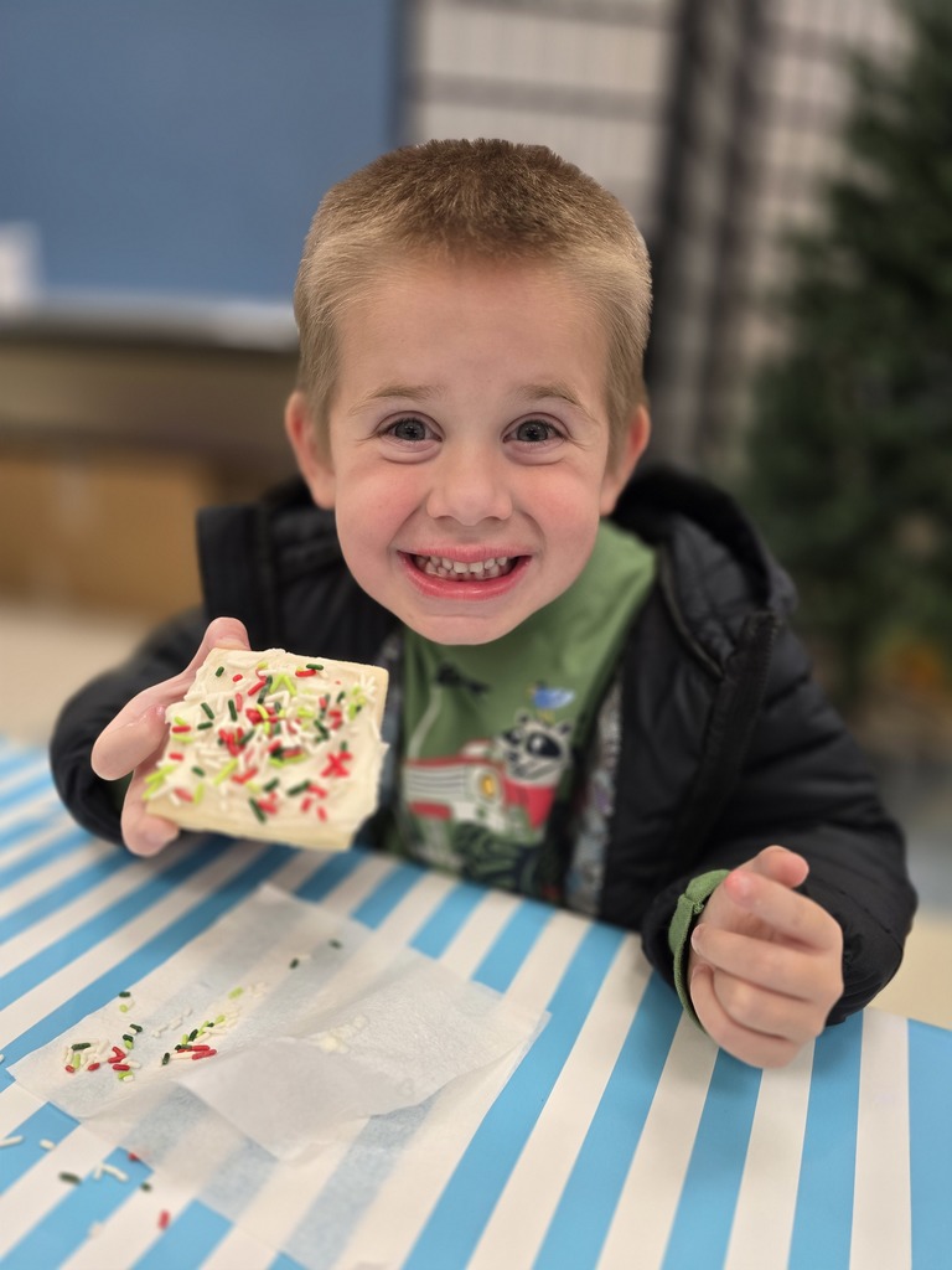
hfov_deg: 58.9
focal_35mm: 23
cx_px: 476
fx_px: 843
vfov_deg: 73.9
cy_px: 635
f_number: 1.7
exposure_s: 1/120
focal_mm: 6.3
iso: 200
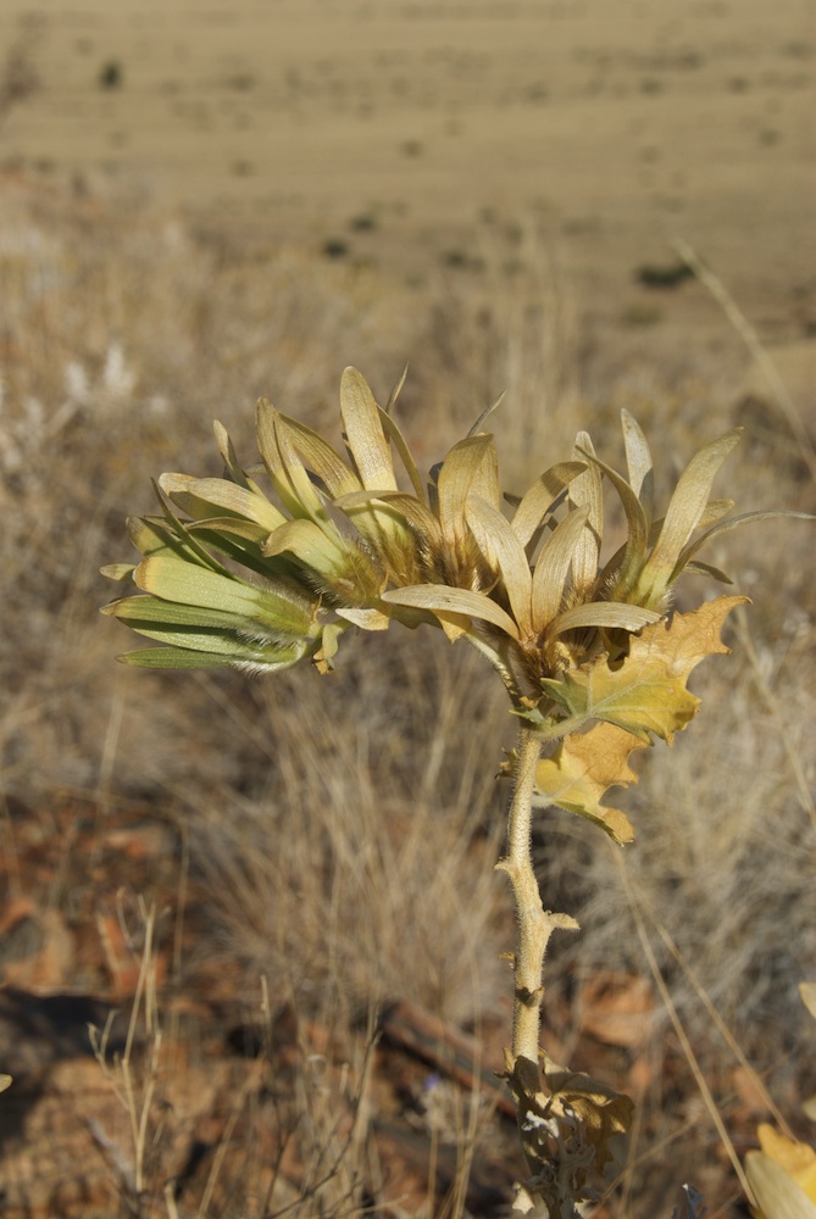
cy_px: 610
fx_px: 2645
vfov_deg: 26.0
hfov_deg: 17.5
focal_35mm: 78
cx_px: 408
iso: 200
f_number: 14
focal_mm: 52
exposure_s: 1/200
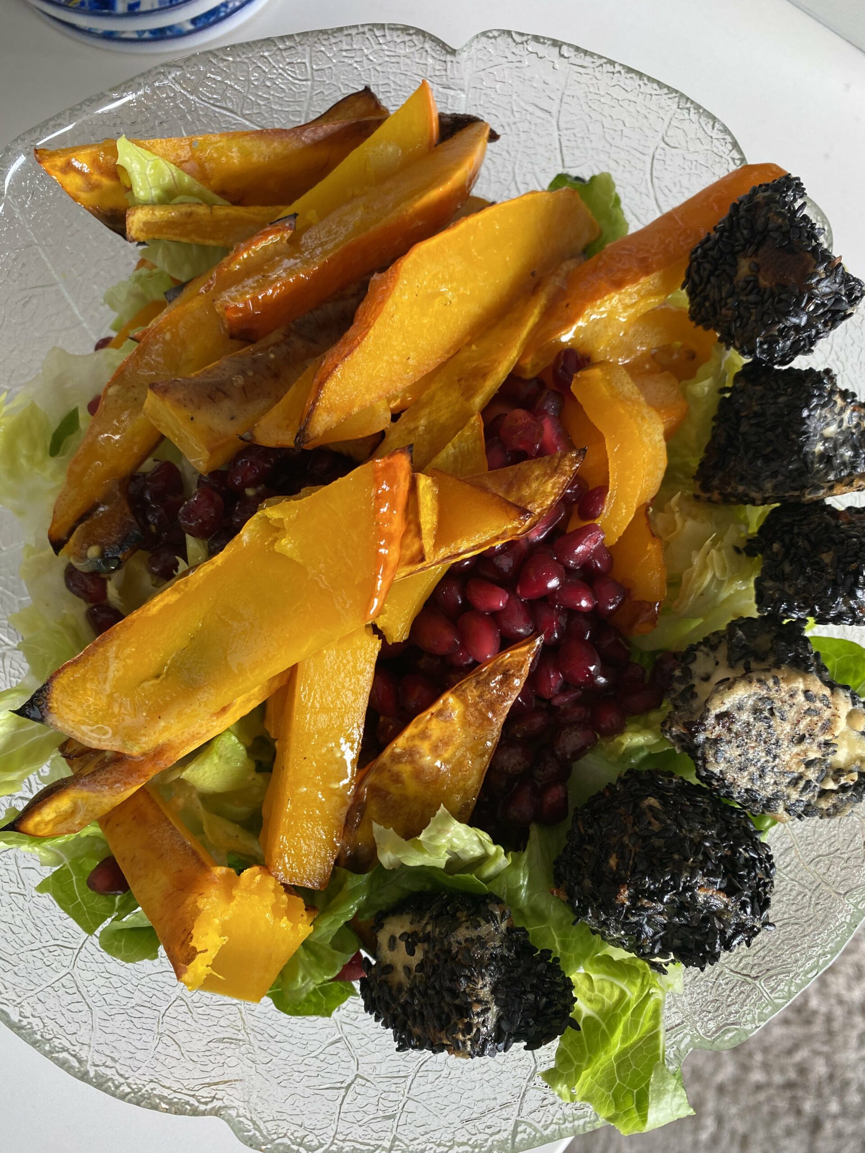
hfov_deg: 53.1
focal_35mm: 26
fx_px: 866
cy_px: 576
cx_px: 432
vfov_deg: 67.3
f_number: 1.8
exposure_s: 1/121
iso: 125
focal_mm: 4.25
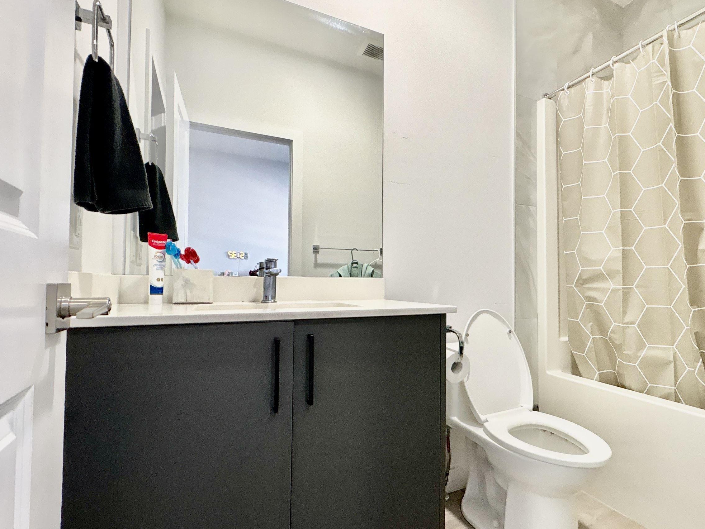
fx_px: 387
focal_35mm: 19
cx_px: 423
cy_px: 273
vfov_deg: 68.7
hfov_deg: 83.6
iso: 250
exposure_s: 1/60
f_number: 2.2
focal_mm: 2.22
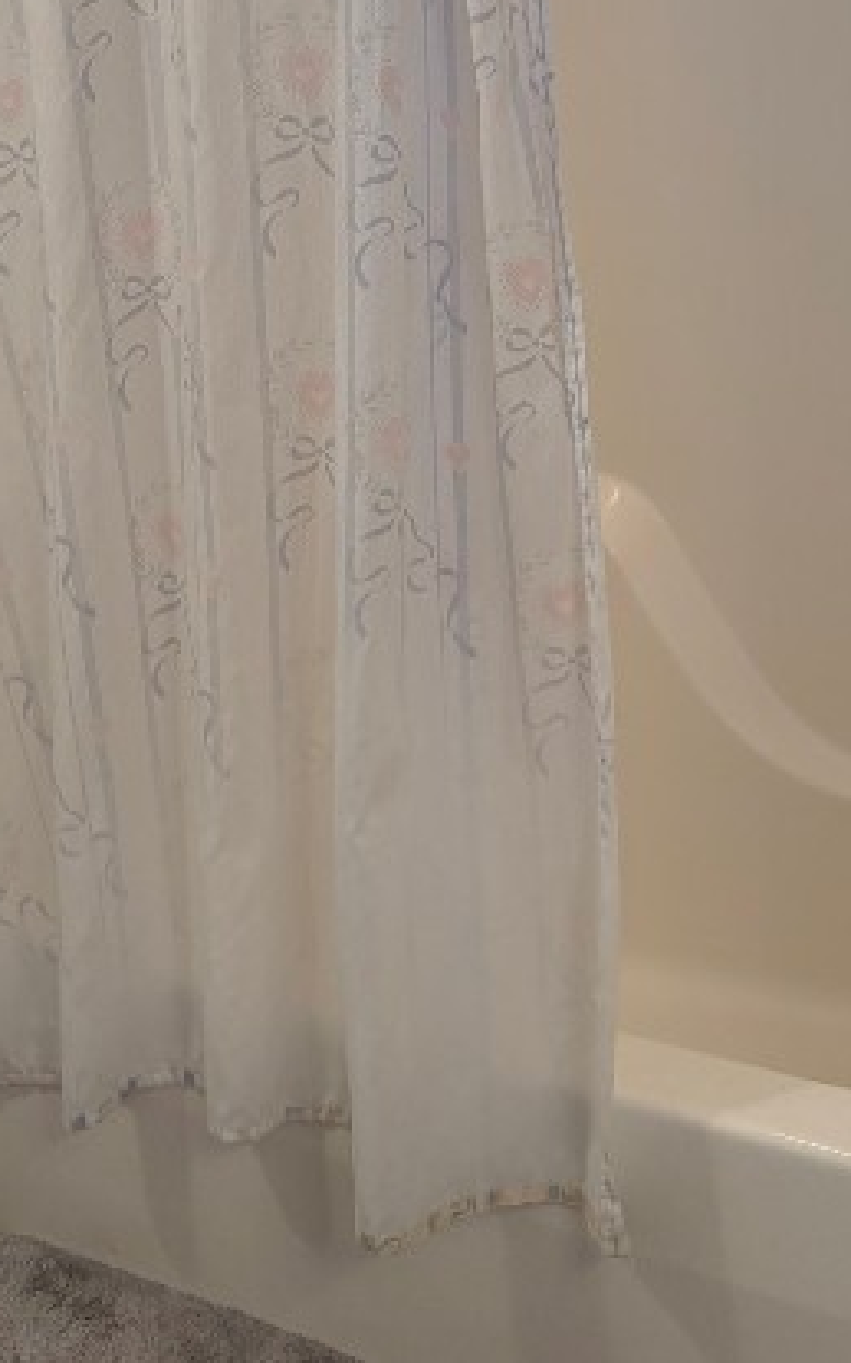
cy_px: 286
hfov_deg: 25.3
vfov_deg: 38.2
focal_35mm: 51
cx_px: 496
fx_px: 1894
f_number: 1.6
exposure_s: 1/120
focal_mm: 5.96
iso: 160
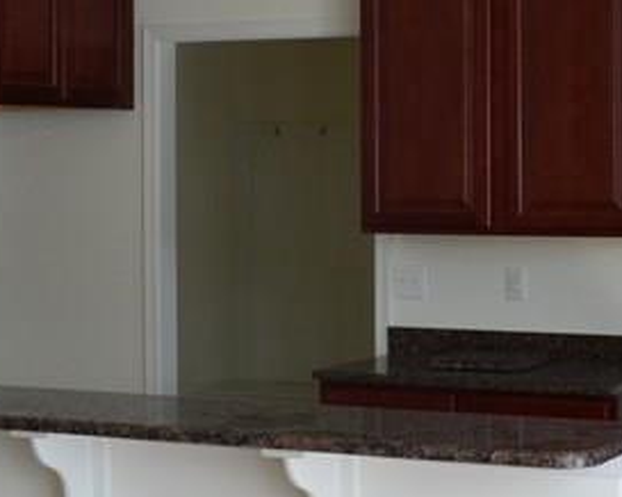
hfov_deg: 19.0
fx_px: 1858
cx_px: 332
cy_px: 195
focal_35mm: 101
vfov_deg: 15.2
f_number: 9
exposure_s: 1/125
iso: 400
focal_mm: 18
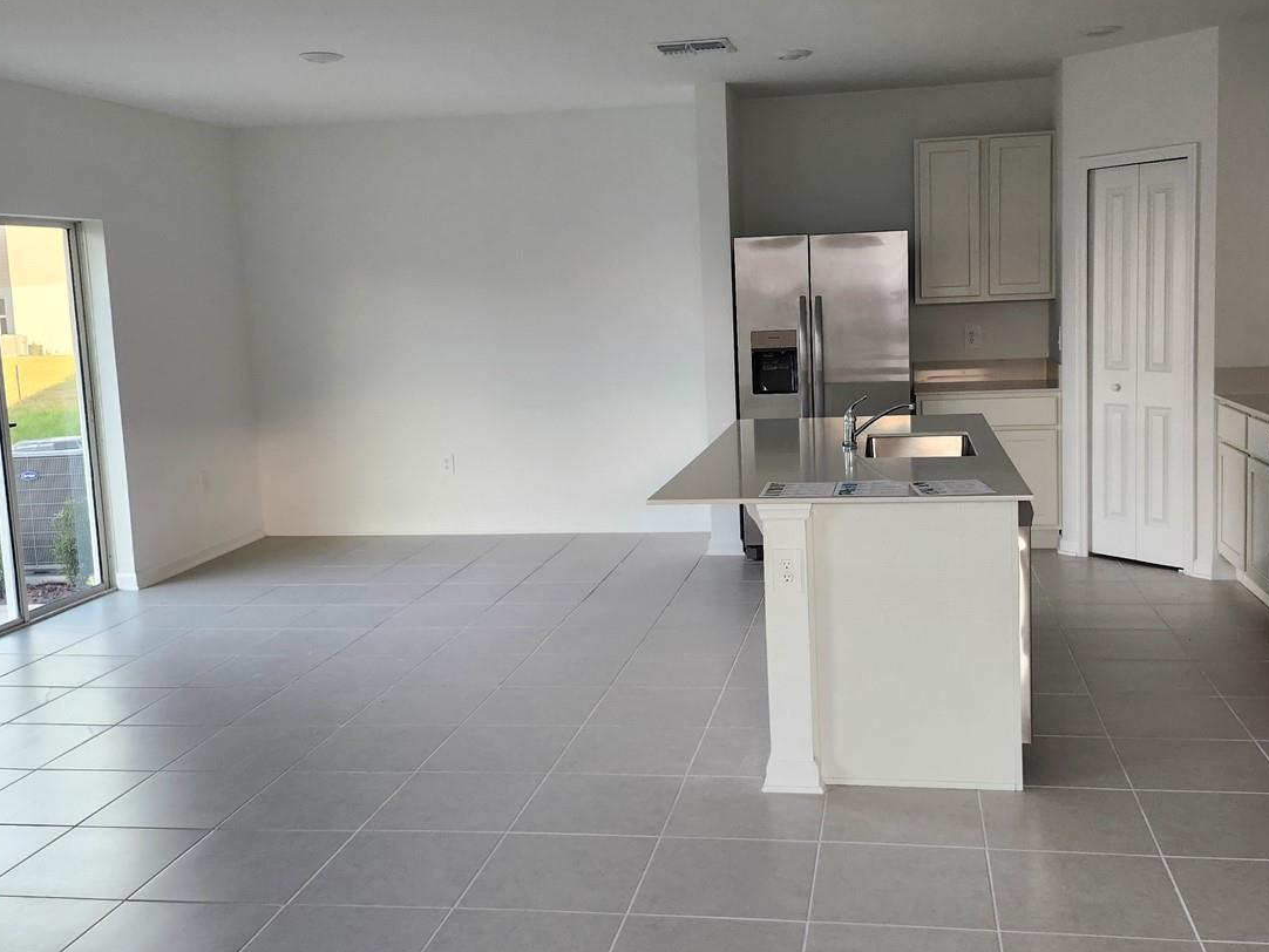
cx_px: 684
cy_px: 447
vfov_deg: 41.8
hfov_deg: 53.9
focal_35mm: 34
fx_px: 1247
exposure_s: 1/120
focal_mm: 5.54
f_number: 1.8
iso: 200
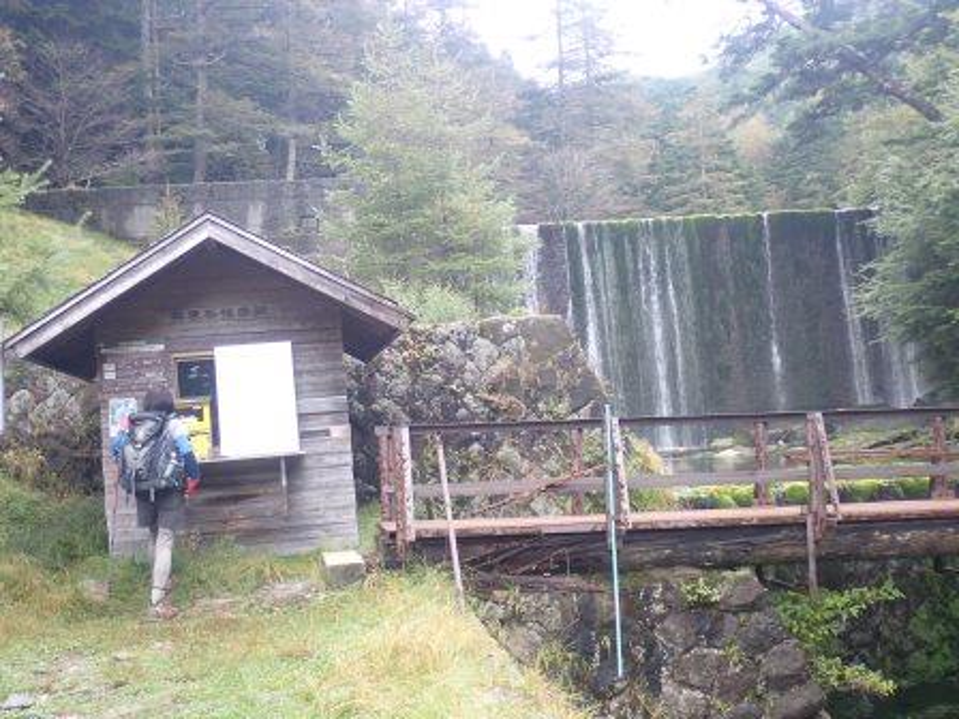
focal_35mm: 47
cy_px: 360
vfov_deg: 30.9
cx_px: 480
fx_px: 1302
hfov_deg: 40.4
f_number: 3.1
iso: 200
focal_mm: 8.4
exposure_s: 1/100
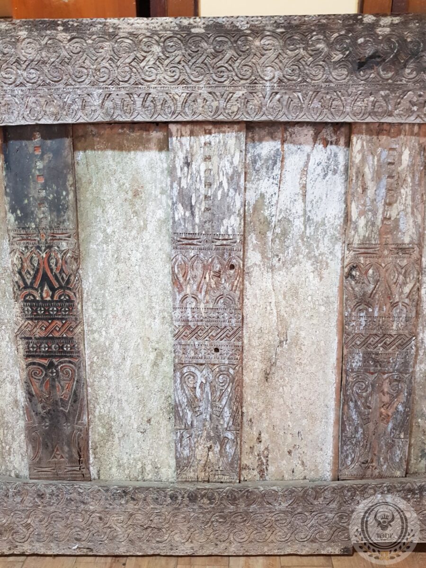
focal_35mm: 26
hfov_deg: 53.1
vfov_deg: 67.3
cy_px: 284
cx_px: 213
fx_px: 427
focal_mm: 4.3
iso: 200
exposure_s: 1/17
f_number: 1.7
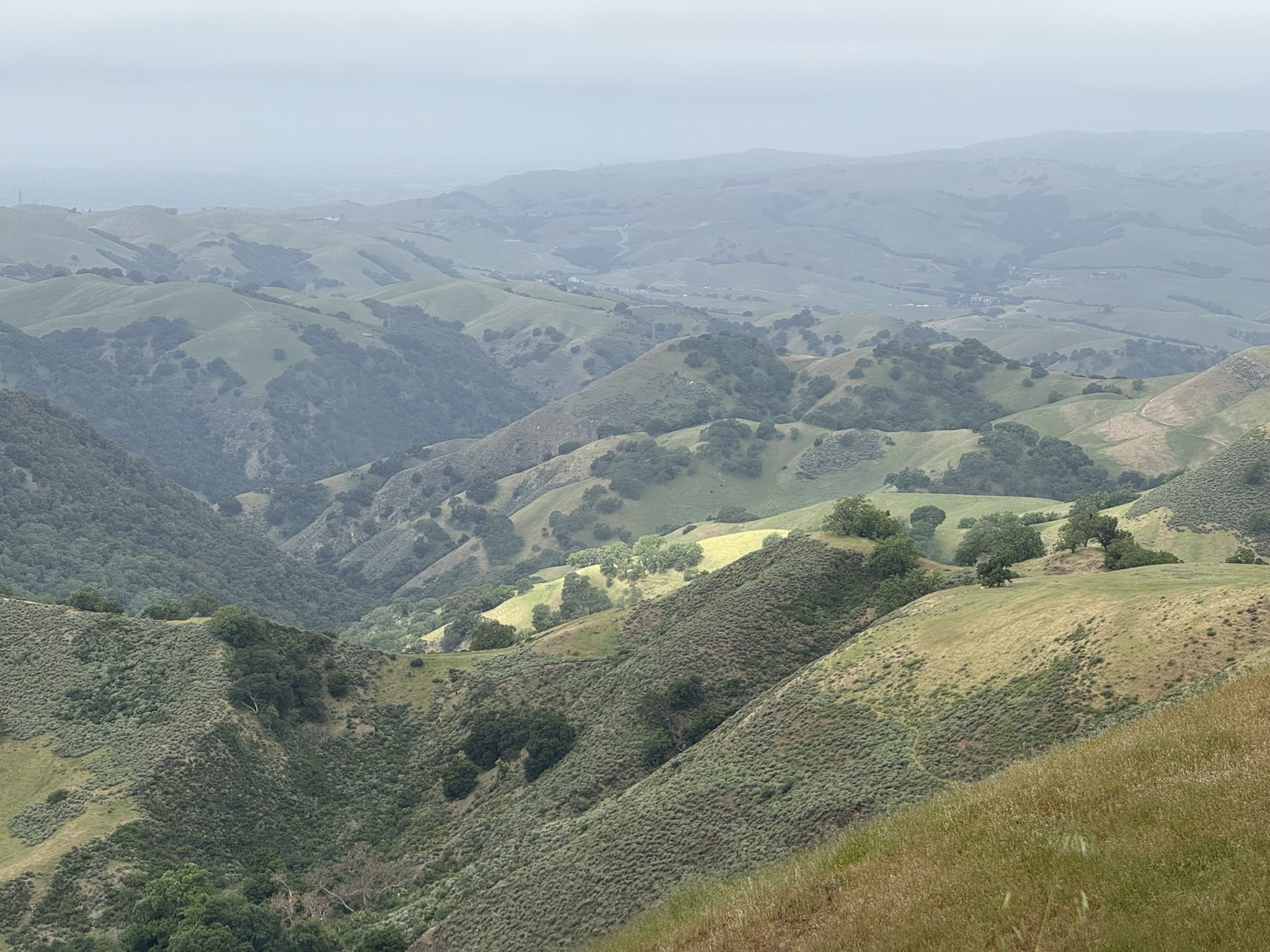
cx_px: 635
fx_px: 4403
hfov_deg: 16.4
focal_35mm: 120
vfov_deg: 12.3
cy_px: 476
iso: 50
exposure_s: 1/1368
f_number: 2.8
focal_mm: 15.66
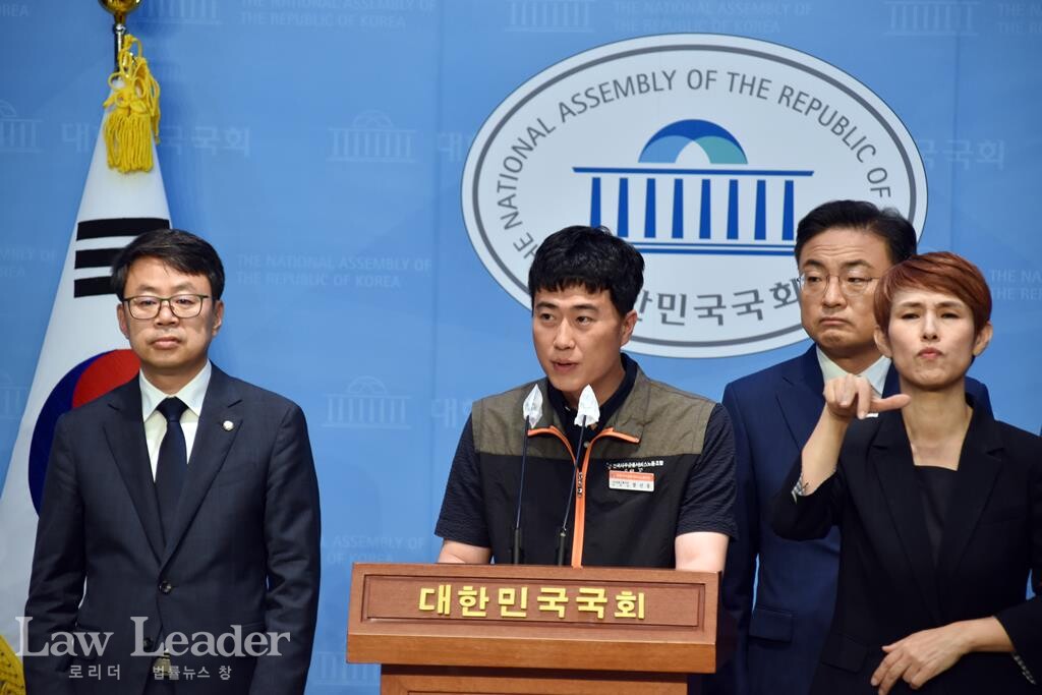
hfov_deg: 9.5
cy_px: 348
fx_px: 6296
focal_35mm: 218
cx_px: 521
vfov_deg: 6.3
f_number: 6
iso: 800
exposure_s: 1/125
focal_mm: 145
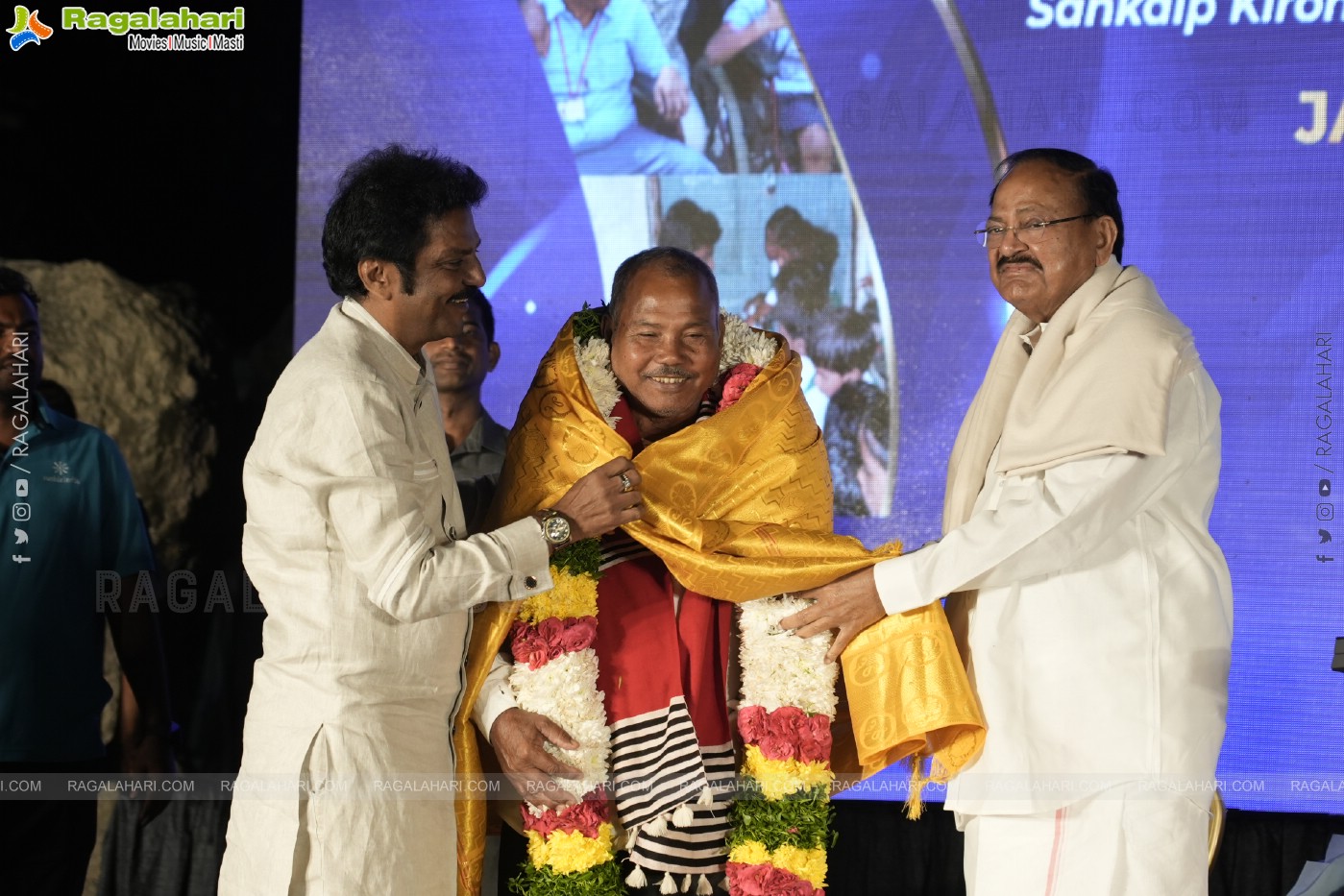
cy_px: 448
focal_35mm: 141
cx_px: 672
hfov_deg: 14.5
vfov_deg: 9.7
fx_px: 5264
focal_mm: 94
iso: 800
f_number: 4
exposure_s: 1/250
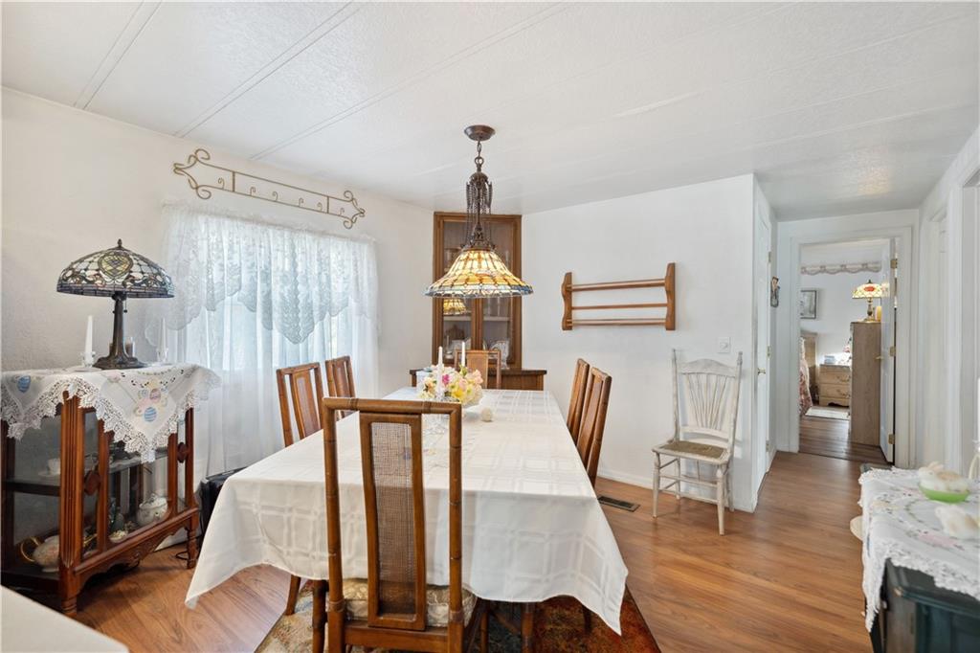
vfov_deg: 73.7
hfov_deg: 96.8
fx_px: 435
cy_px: 326
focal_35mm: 16
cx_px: 490
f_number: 2.8
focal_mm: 16
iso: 160
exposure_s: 1/30
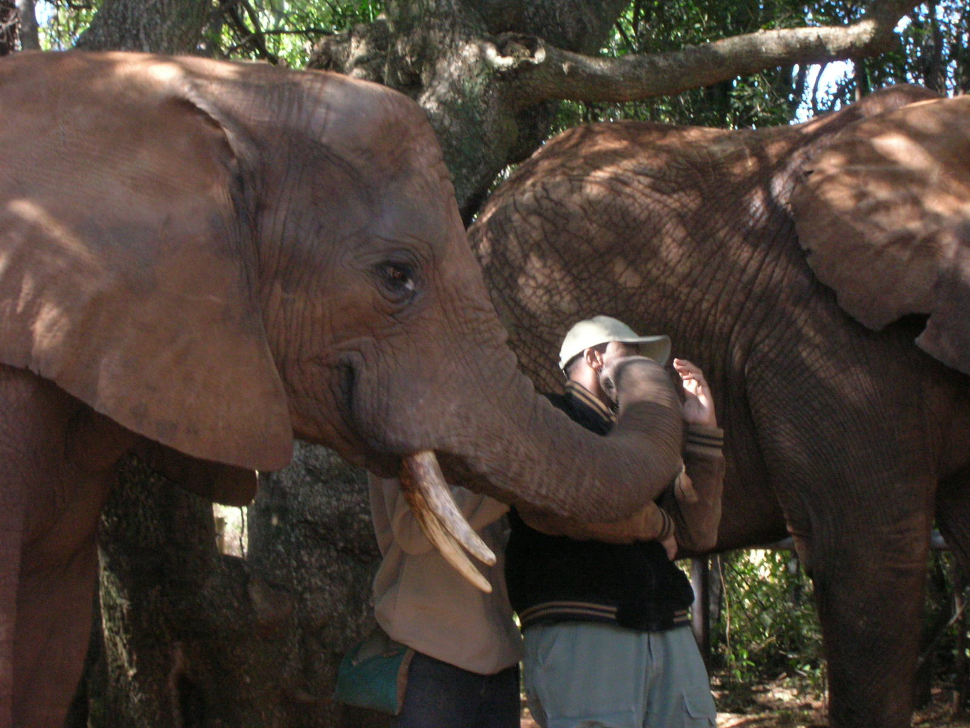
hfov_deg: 20.9
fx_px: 2634
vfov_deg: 15.7
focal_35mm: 94
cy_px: 364
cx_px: 485
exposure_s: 1/60.1
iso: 200
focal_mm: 15.7
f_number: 4.7
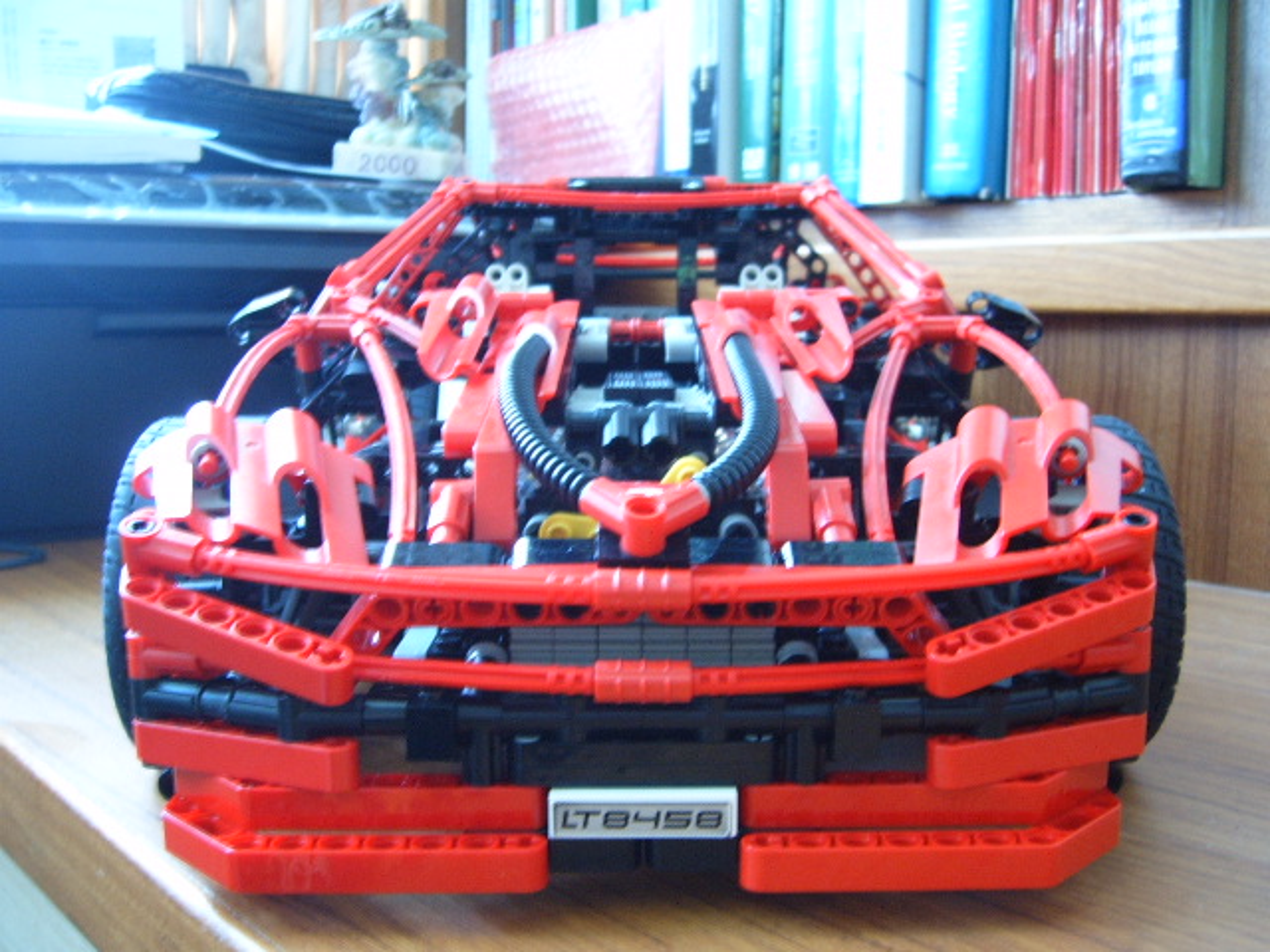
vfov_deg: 38.7
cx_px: 635
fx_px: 1357
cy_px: 476
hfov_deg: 50.1
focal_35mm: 37
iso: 141
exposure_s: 1/4
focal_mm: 6.2
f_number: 2.9
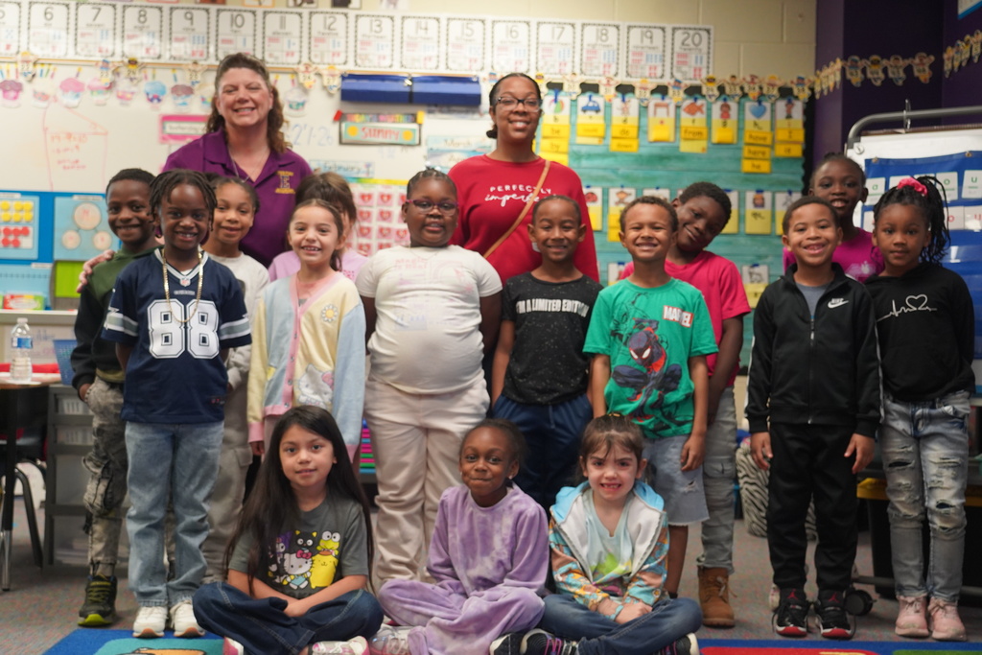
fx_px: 1200
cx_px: 491
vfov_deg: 30.5
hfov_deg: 44.5
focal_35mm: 44
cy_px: 328
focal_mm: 44
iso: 2000
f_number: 4
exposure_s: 1/160
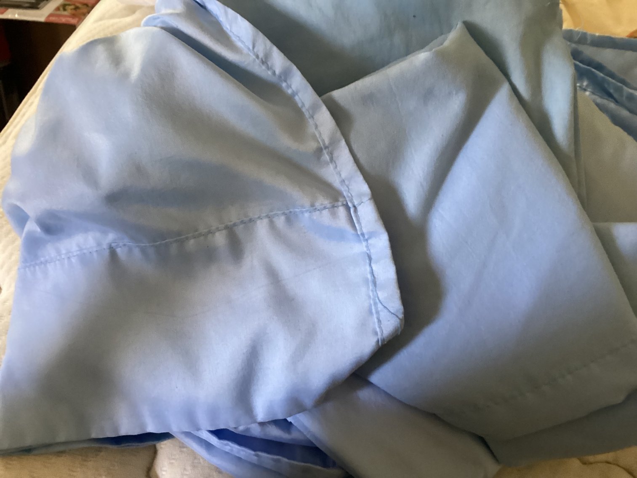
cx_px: 318
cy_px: 239
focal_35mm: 31
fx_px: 571
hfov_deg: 58.3
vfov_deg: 45.4
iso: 400
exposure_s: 1/50
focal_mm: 3.3
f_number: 2.4
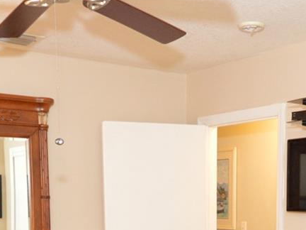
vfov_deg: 21.2
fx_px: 566
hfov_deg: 30.1
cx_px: 197
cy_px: 282
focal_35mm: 64
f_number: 4
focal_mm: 12
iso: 1400
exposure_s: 1/60
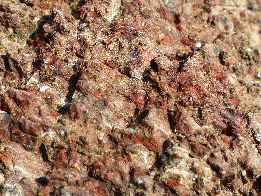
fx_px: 543
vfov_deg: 20.4
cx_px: 130
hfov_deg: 27.0
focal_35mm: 72
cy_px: 98
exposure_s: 1/250
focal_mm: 13
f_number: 4
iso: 100
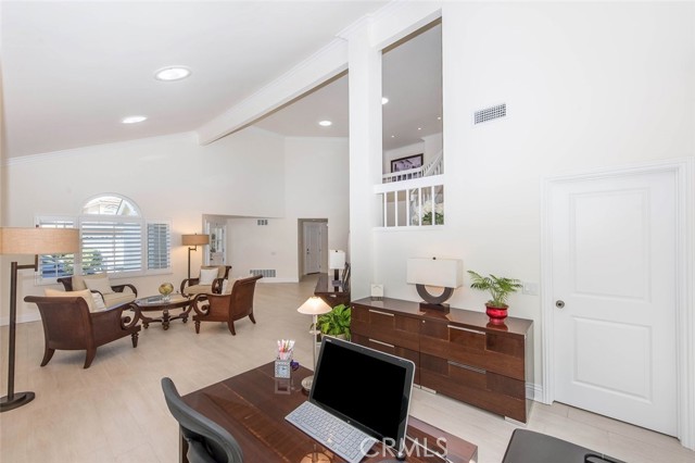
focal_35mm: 15
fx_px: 289
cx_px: 348
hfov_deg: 100.4
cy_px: 232
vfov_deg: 77.3
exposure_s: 1/250
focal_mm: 15
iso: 250
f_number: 8
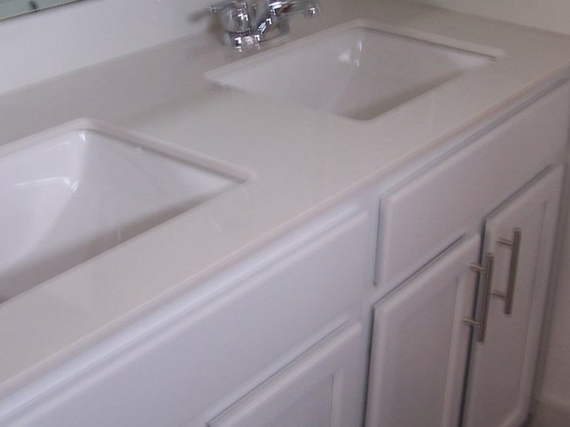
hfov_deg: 30.2
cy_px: 131
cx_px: 326
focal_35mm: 64
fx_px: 1054
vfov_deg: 22.8
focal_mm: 6.3
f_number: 2.8
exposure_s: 1/8
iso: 80
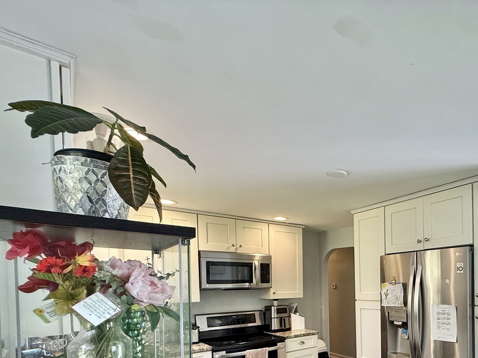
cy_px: 294
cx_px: 378
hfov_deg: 67.4
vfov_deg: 54.3
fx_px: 318
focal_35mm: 23
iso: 125
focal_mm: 2.22
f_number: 2.2
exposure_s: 1/120
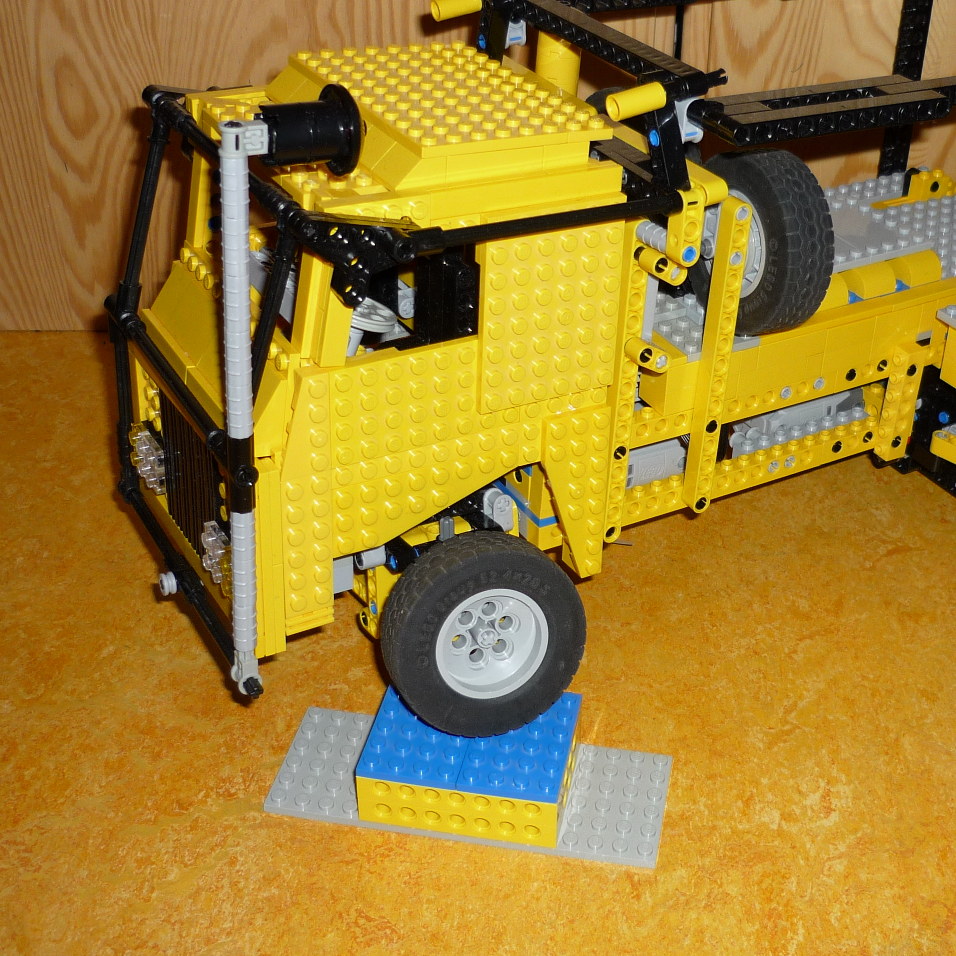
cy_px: 418
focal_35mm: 47
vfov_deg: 36.0
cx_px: 625
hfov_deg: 35.8
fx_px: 1469
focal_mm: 5.5
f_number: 2.8
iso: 100
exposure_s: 1/30
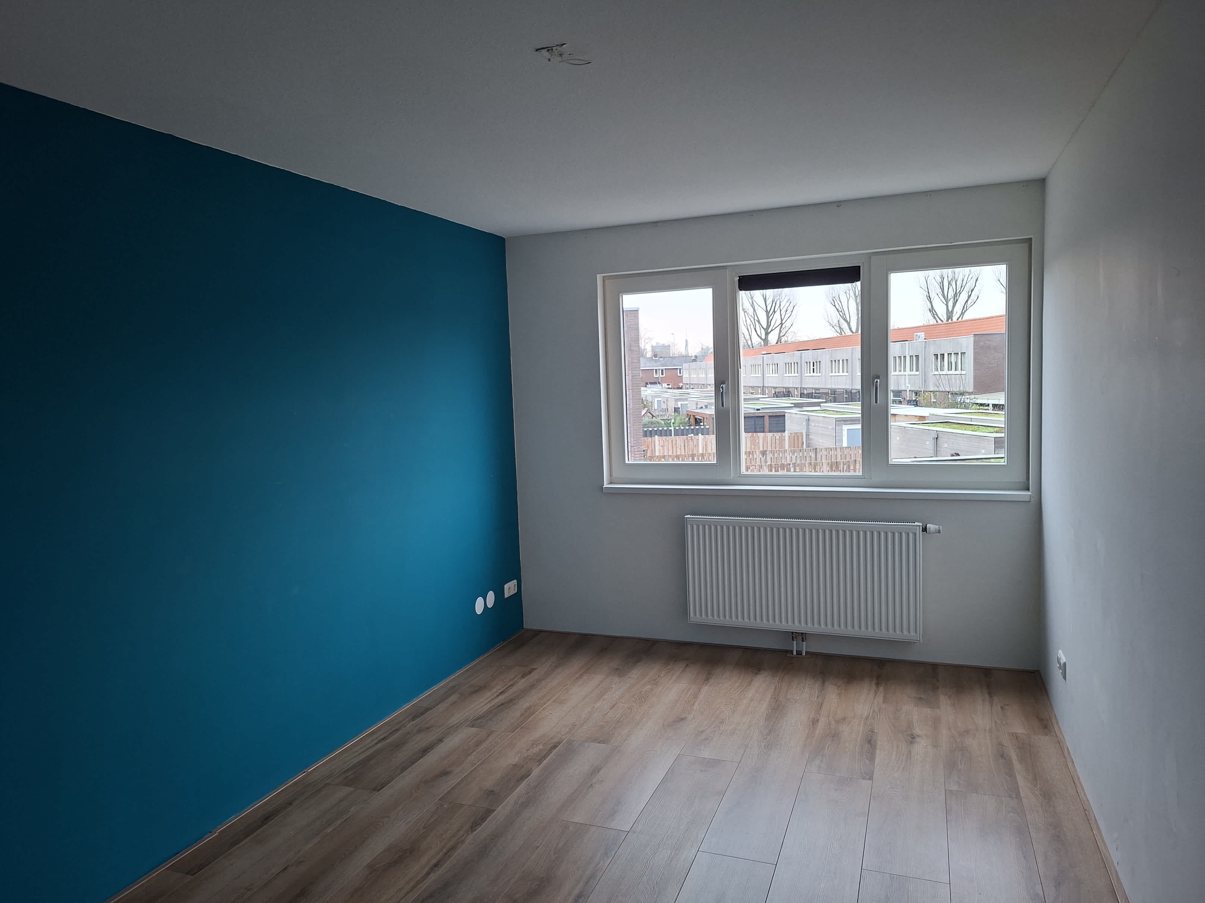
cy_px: 452
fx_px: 801
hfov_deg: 73.9
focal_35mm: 23
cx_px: 602
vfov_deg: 58.9
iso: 160
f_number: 1.8
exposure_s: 1/50
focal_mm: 5.5
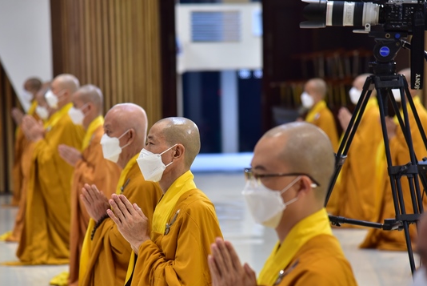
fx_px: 1733
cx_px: 210
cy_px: 173
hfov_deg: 14.0
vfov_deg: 9.4
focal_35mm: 146
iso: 1250
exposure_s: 1/80
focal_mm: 120
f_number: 4
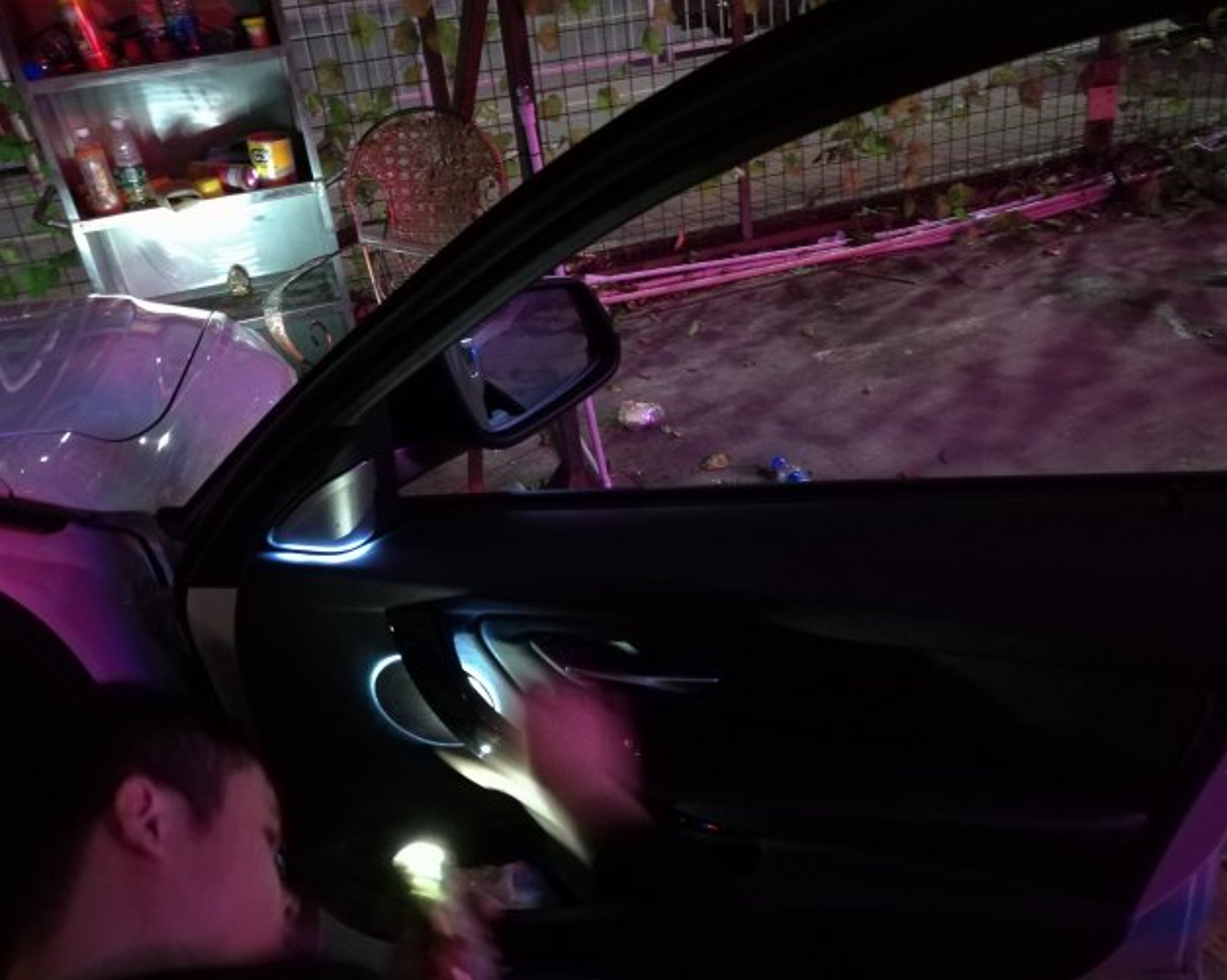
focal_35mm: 29
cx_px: 601
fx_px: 1053
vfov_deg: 49.9
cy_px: 500
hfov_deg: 60.5
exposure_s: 1/12.5
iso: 1000
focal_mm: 4.04
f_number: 2
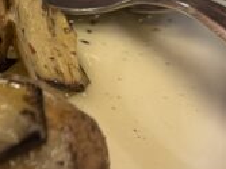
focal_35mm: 115
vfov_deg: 12.8
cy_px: 46
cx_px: -116
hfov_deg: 15.7
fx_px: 750
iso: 320
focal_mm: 6.76
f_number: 1.78
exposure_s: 1/50
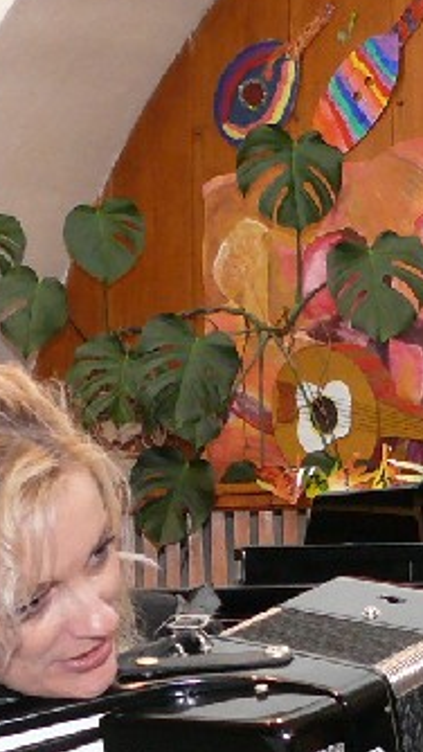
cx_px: 668
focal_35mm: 137
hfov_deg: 8.6
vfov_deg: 15.2
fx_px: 2730
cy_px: 871
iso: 200
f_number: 2.8
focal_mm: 7.4
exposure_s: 1/30
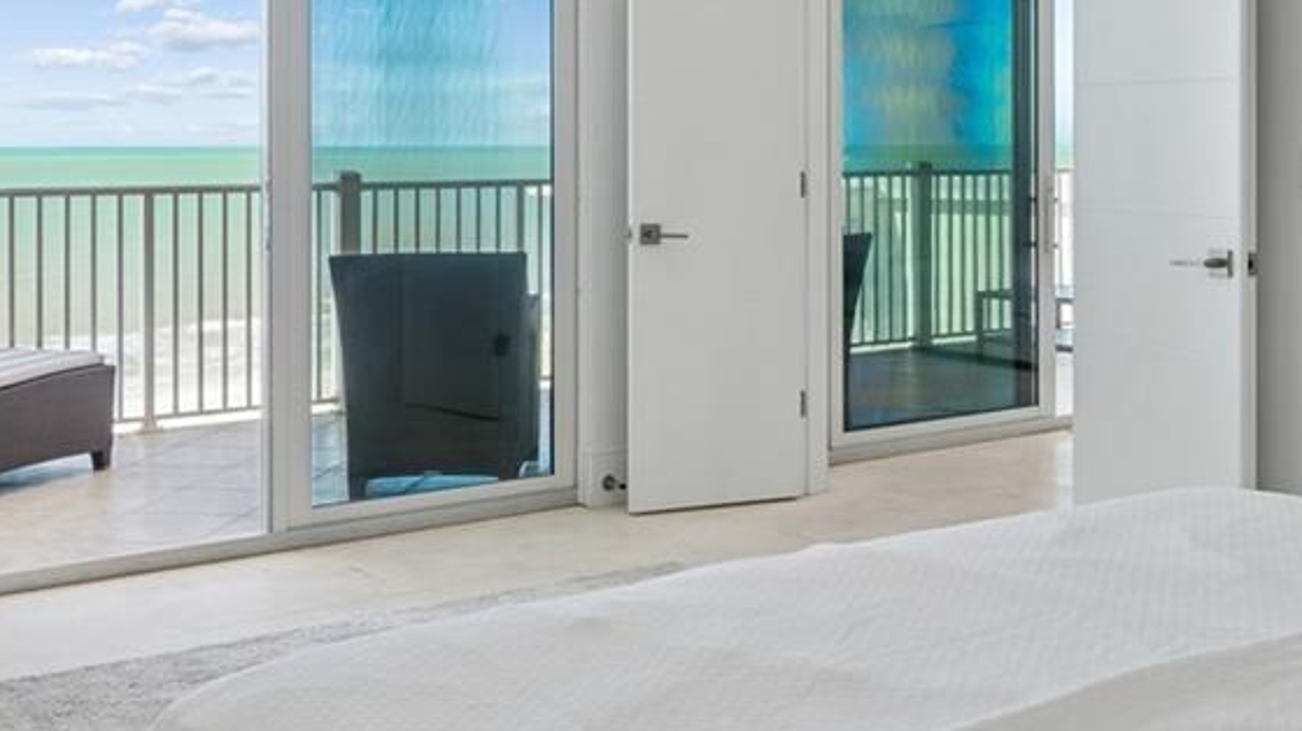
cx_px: 648
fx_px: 1553
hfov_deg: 45.5
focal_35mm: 45
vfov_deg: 25.9
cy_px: 116
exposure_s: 1/40
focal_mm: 10
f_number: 7.1
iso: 100
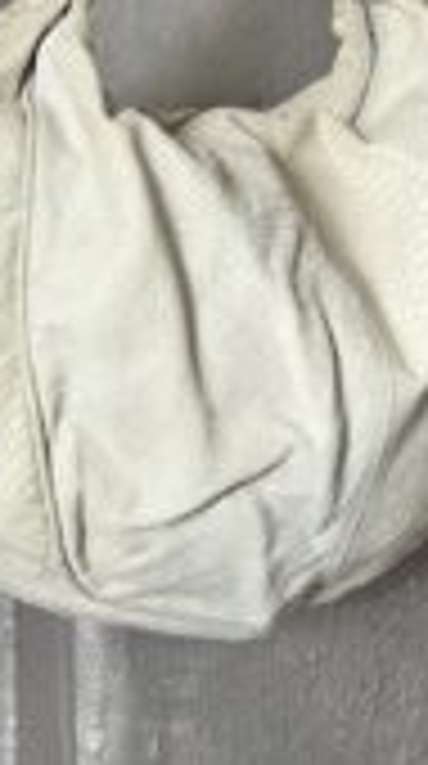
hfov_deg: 20.3
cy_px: 70
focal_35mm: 59
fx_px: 1196
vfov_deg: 33.5
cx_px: 169
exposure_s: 1/66
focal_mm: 5.7
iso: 125
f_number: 1.5
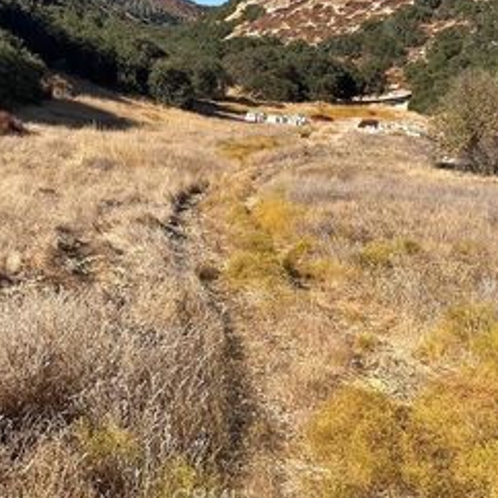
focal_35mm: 53
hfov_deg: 32.0
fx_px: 863
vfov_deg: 31.6
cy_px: 127
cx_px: 185
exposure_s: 1/1377
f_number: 1.8
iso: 16
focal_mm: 3
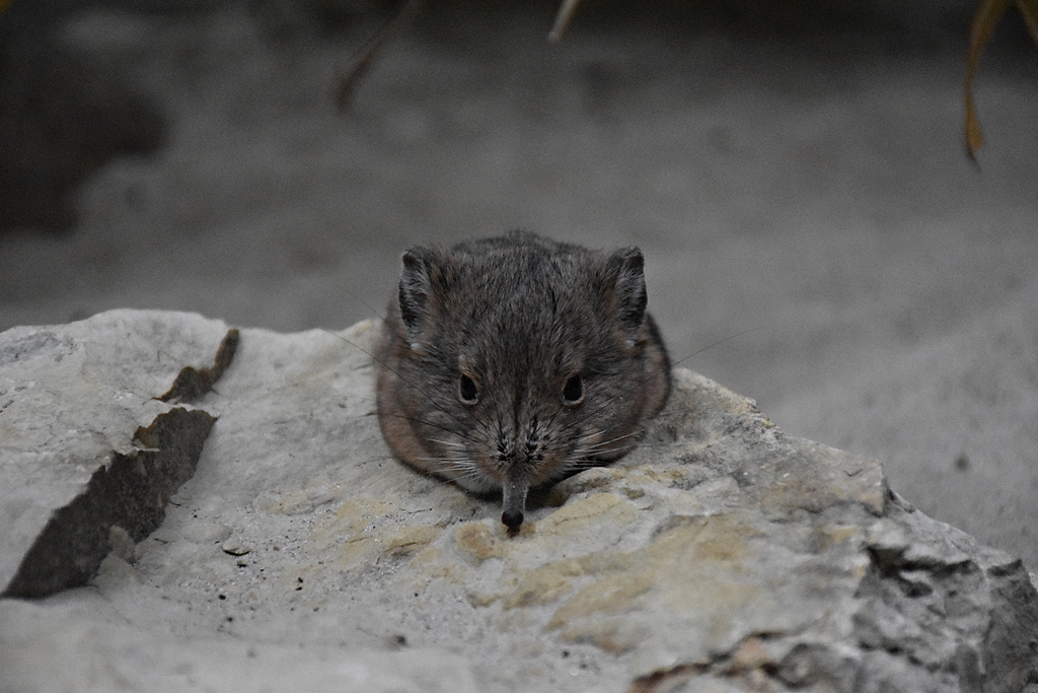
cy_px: 346
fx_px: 6055
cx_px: 519
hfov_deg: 9.8
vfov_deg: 6.5
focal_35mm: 210
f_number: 5.6
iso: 7200
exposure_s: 1/500
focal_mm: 140
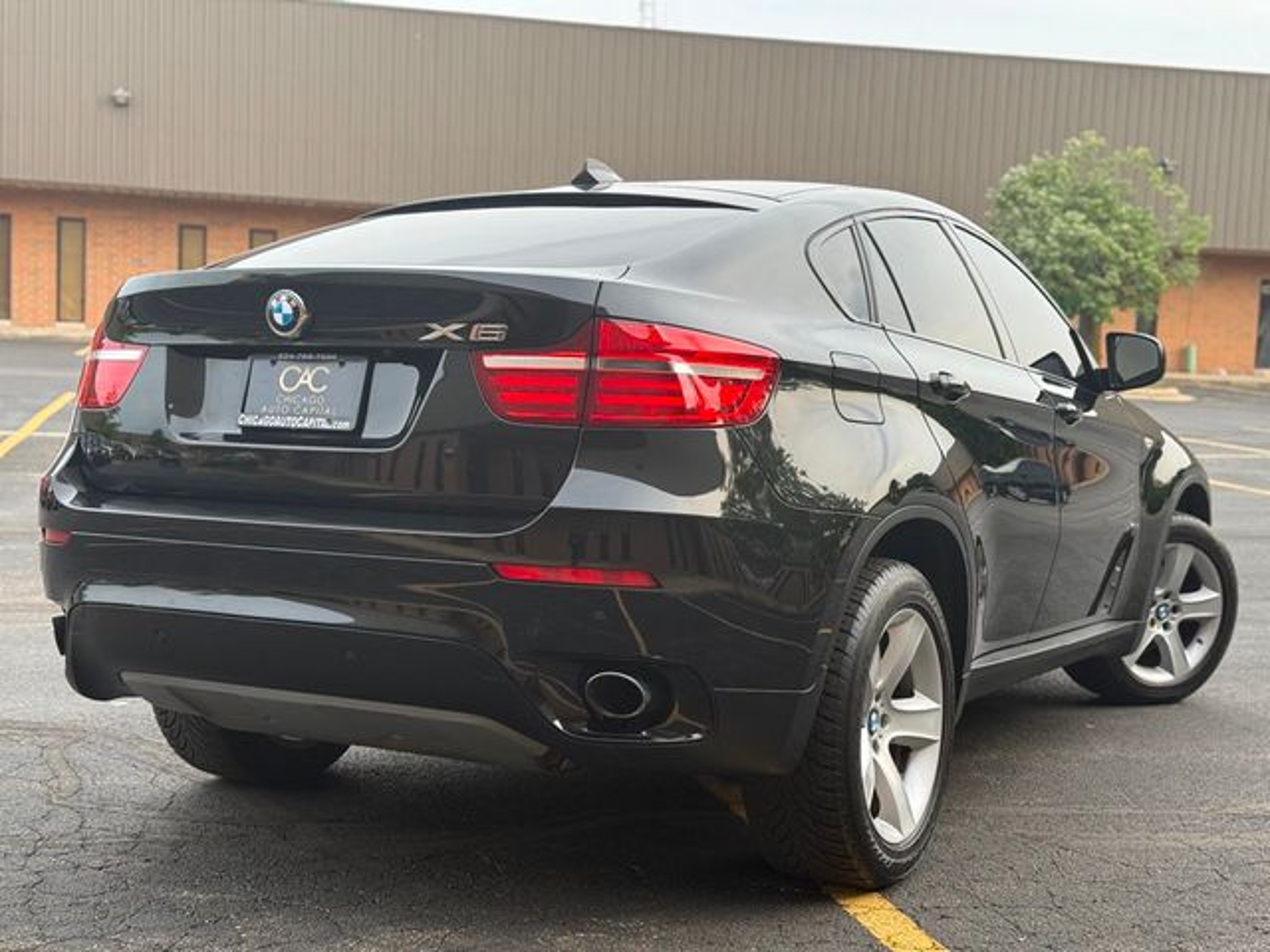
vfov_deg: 30.3
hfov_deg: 39.7
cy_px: 476
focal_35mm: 48
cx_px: 635
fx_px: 1761
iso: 64
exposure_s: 1/121
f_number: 1.78
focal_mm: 6.76
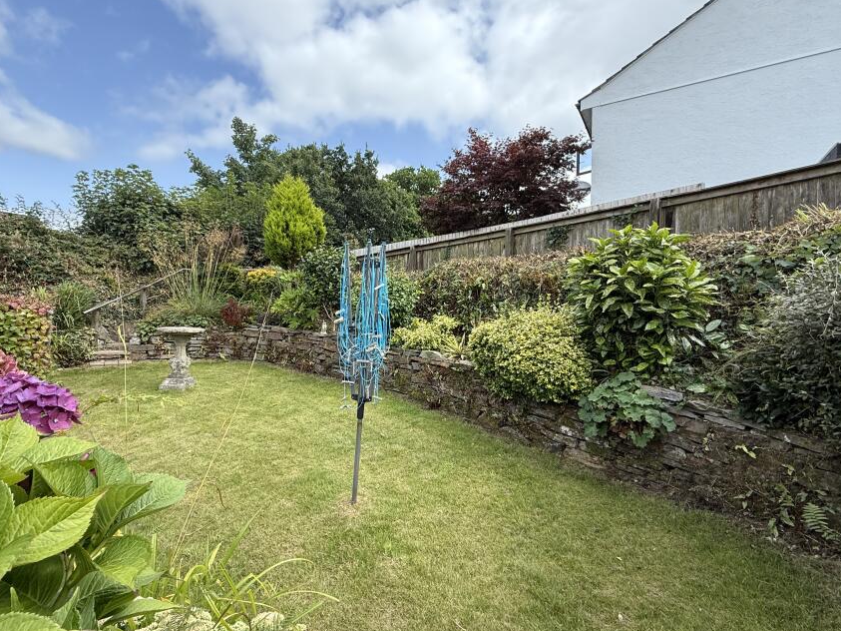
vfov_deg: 74.7
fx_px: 413
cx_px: 392
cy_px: 310
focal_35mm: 17
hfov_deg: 90.9
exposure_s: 1/631
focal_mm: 2.22
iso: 64
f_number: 2.2
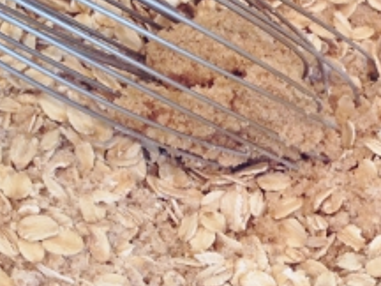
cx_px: 409
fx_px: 1079
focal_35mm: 98
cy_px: 131
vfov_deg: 15.1
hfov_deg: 19.3
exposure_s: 1/30
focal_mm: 4.12
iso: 50
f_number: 2.4
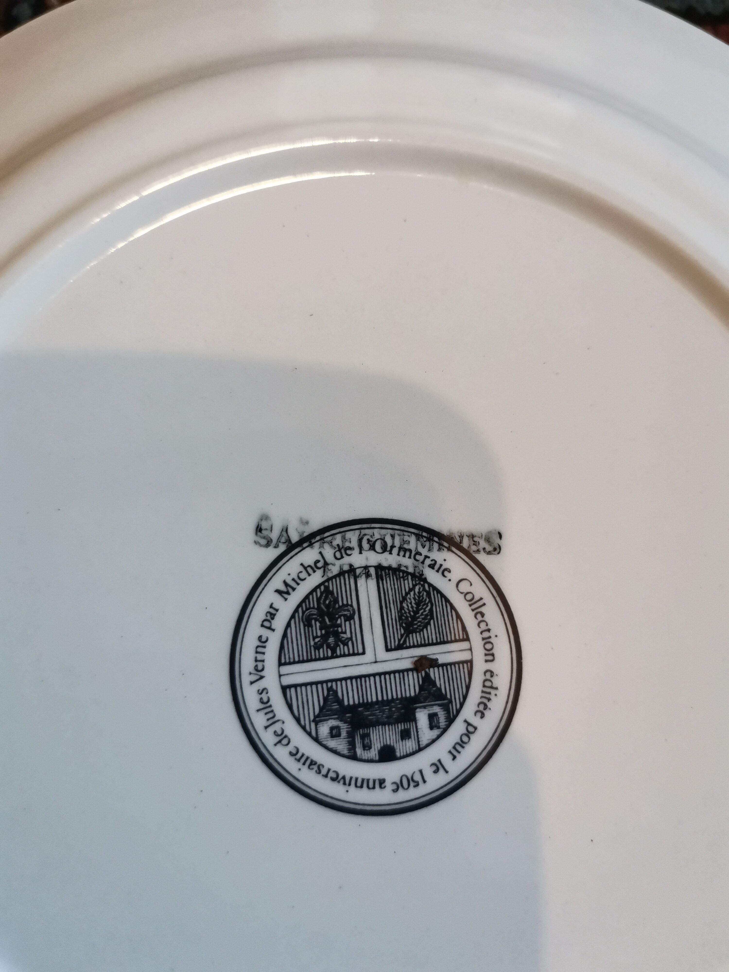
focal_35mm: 26
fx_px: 730
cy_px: 486
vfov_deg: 67.3
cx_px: 364
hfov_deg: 53.1
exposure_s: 1/50
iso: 500
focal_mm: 4.75
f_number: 1.8
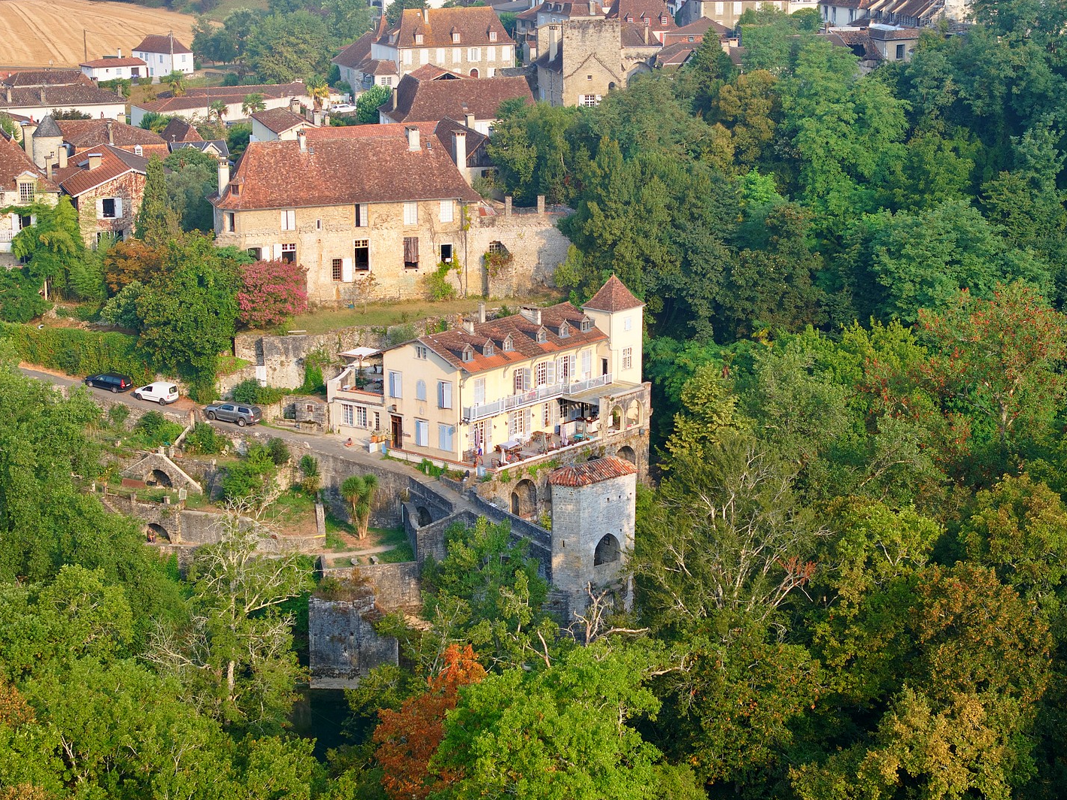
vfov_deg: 20.7
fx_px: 2188
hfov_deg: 27.4
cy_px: 404
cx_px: 540
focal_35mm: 71
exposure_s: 1/400
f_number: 2.8
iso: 100
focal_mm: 19.35
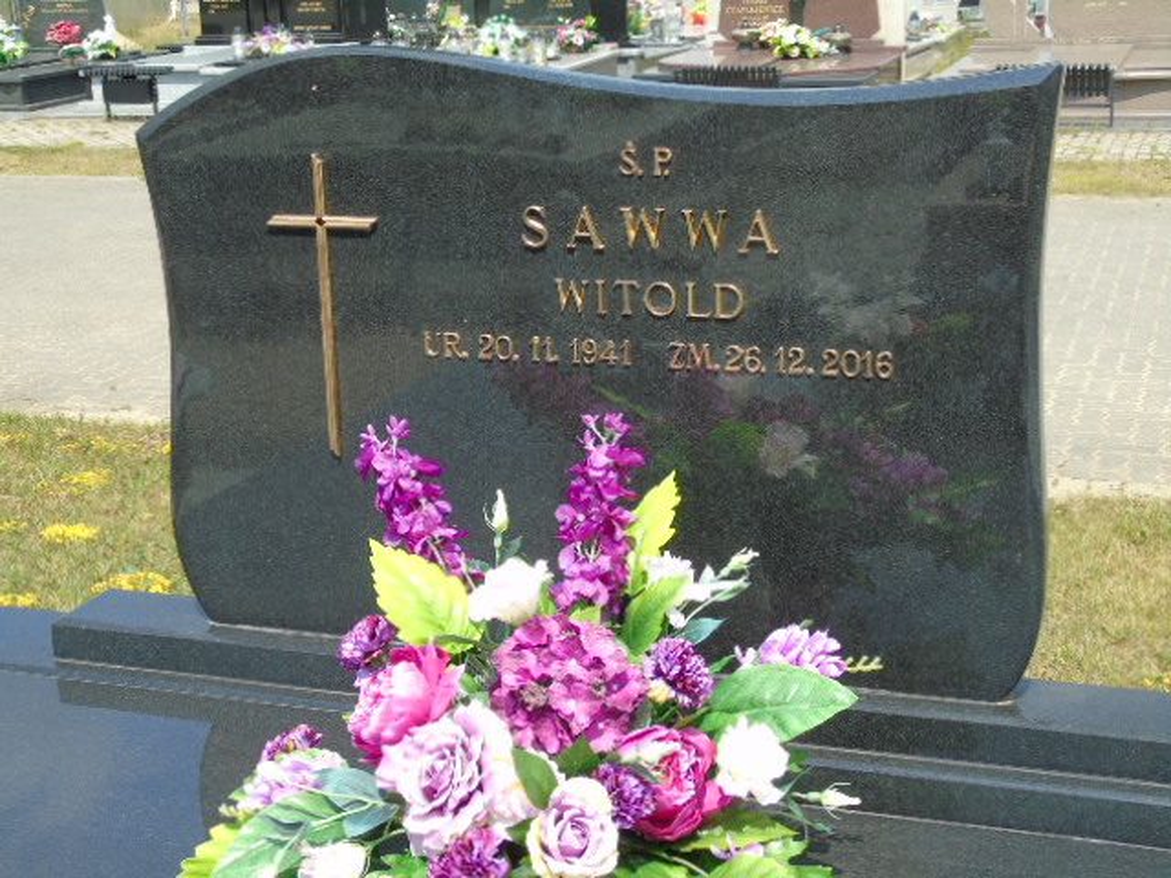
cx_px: 586
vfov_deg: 27.0
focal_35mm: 54
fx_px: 1827
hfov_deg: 35.5
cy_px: 439
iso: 80
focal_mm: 9.6
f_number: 4.3
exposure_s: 1/320
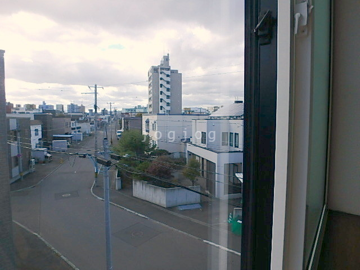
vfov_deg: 63.4
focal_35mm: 21
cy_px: 135
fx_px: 218
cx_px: 180
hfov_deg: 79.0
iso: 125
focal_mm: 3.7
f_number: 3.5
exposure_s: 1/800
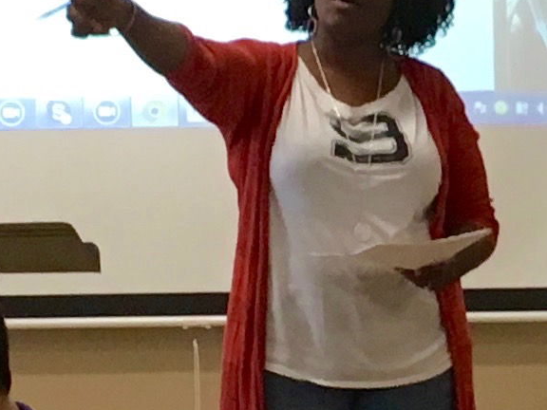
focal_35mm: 203
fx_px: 3208
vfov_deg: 7.3
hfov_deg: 9.6
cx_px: 602
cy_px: 230
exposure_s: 1/30
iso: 40
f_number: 2.2
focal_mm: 4.15
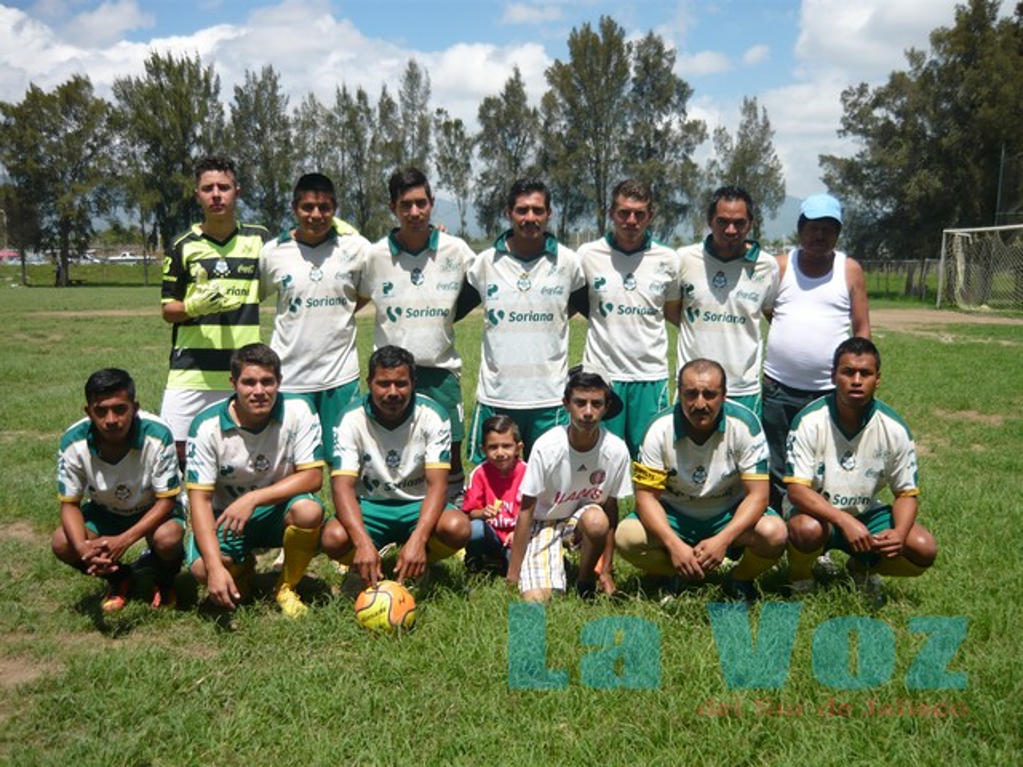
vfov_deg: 42.9
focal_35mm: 33
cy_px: 384
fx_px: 975
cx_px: 512
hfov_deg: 55.4
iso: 100
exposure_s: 1/200
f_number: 8
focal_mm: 5.5
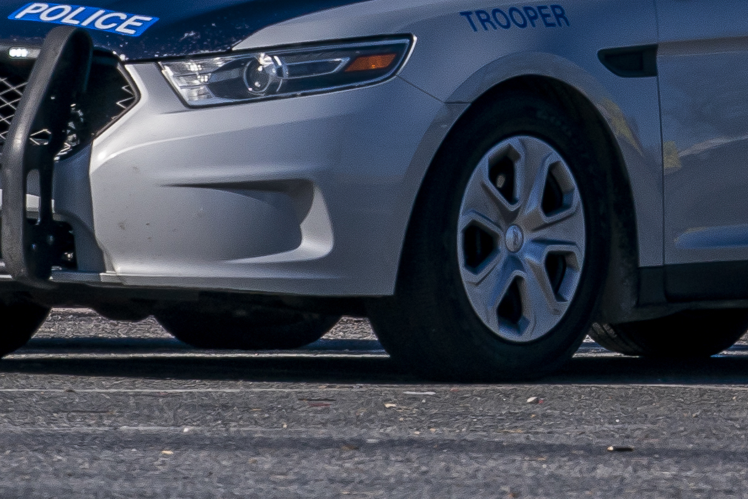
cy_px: -671
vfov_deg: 2.1
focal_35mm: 666
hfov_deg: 3.1
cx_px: 1433
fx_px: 13839
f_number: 11
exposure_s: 1/640
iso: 250
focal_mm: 135
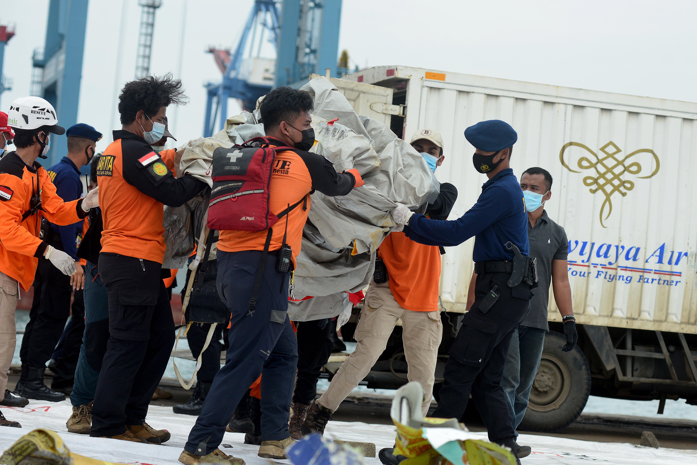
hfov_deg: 19.4
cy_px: 232
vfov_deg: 13.1
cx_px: 348
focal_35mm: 105
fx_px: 2034
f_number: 5.6
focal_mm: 105
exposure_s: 1/2000
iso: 500
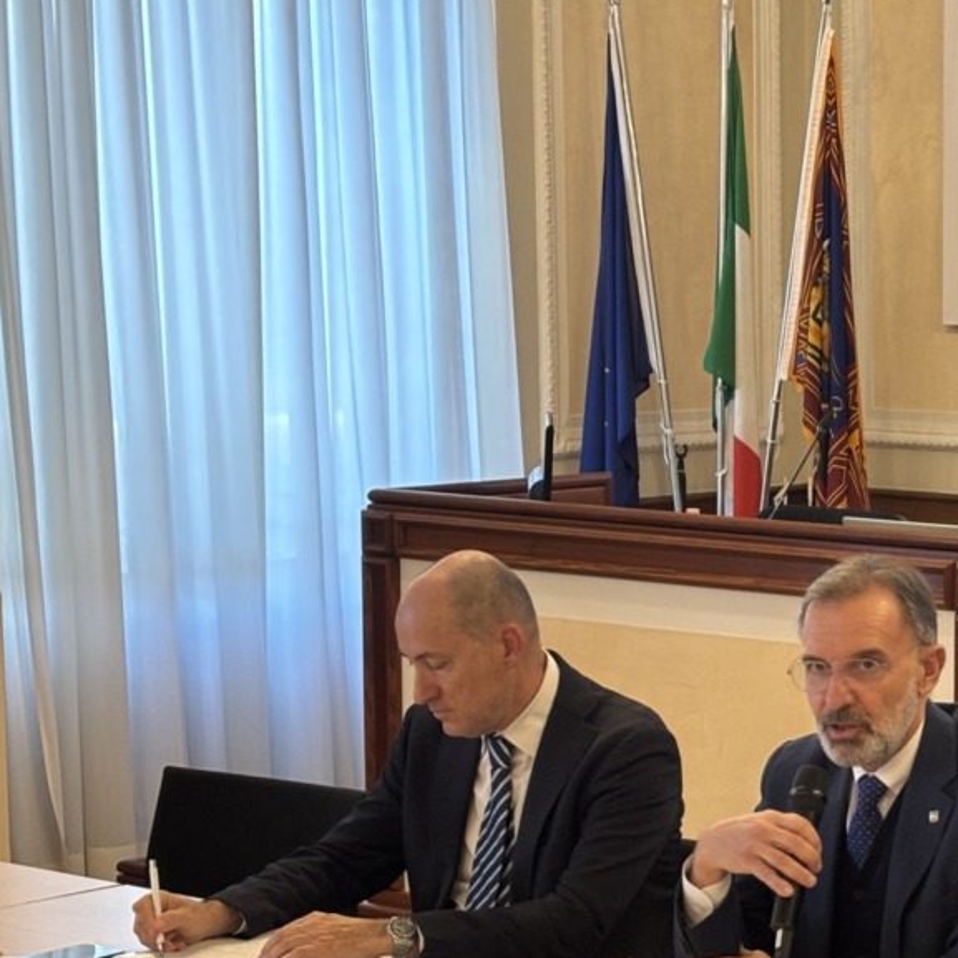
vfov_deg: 17.0
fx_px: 3194
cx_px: 1036
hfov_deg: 16.6
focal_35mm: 102
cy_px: 719
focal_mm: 5.96
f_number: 1.6
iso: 100
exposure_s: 1/33
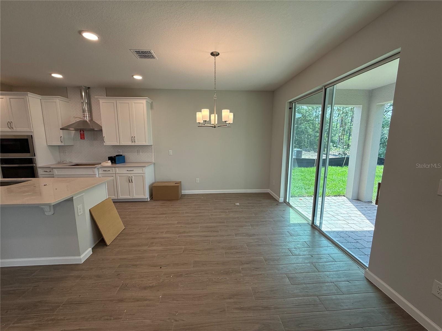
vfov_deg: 85.7
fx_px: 179
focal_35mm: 14
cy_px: 166
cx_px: 221
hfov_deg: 102.1
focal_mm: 2.22
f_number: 2.2
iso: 100
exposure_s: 1/120
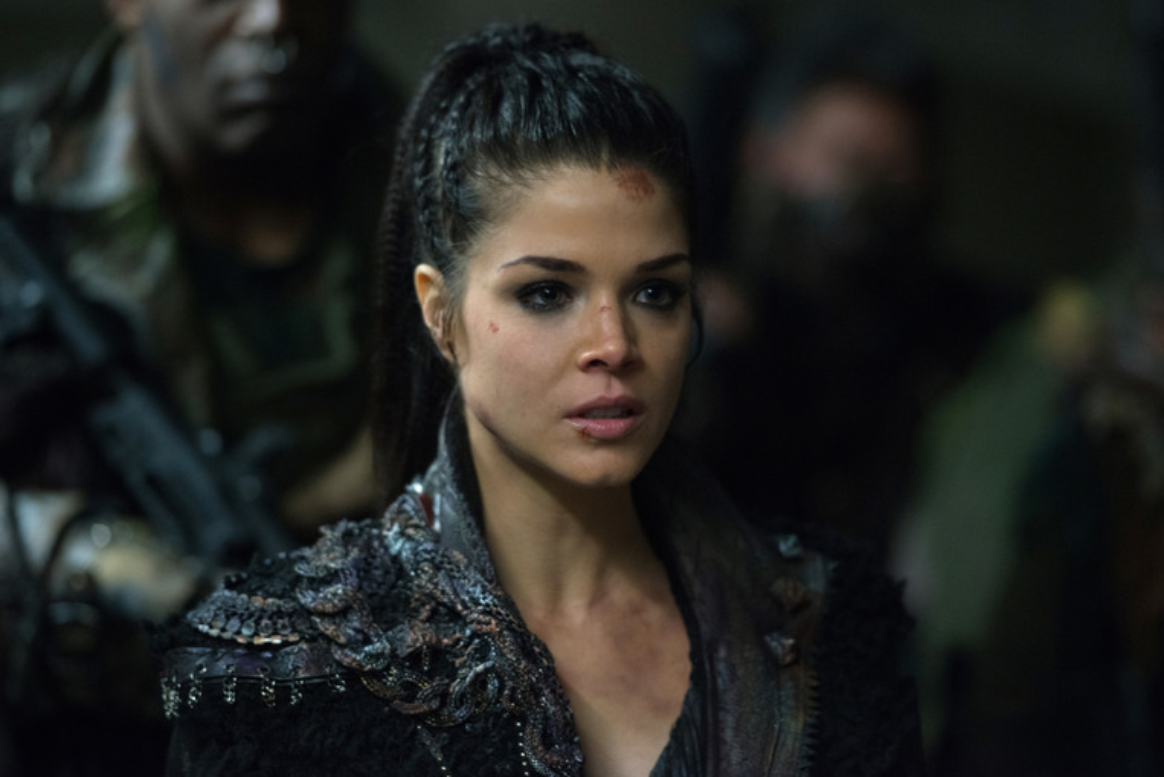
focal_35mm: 184
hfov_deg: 11.2
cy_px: 392
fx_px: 5950
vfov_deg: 7.5
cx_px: 580
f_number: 2.8
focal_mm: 180
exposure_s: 1/80
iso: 3200
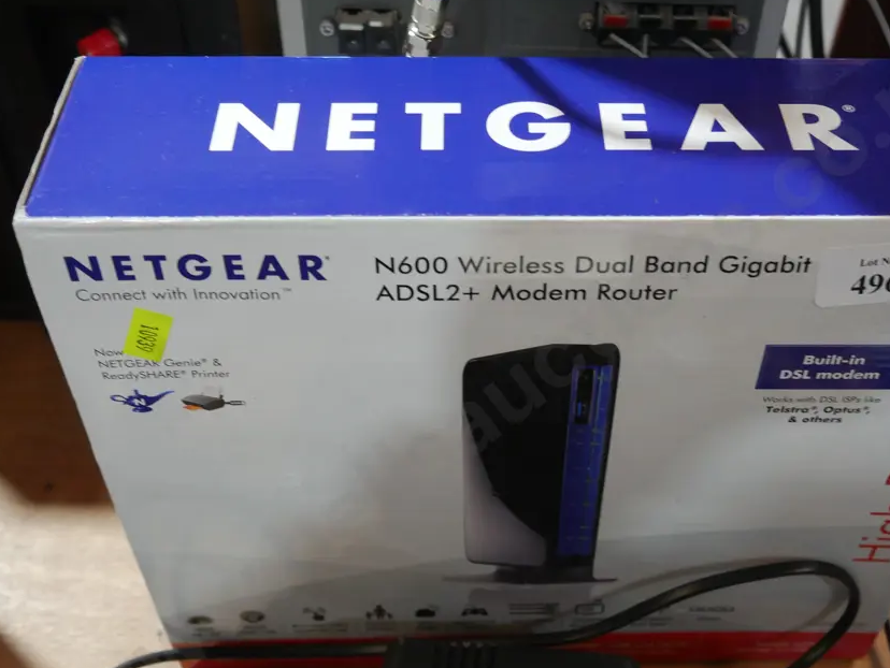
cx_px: 522
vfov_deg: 30.9
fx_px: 1209
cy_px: 388
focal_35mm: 47
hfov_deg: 40.3
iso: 640
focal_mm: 19
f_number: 4.1
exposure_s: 1/60
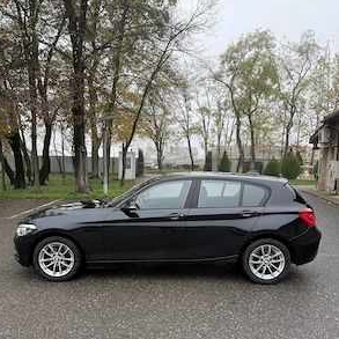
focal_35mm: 29
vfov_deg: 55.1
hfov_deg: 55.6
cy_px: 208
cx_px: 167
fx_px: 321
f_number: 1.78
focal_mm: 6.76
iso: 100
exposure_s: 1/547
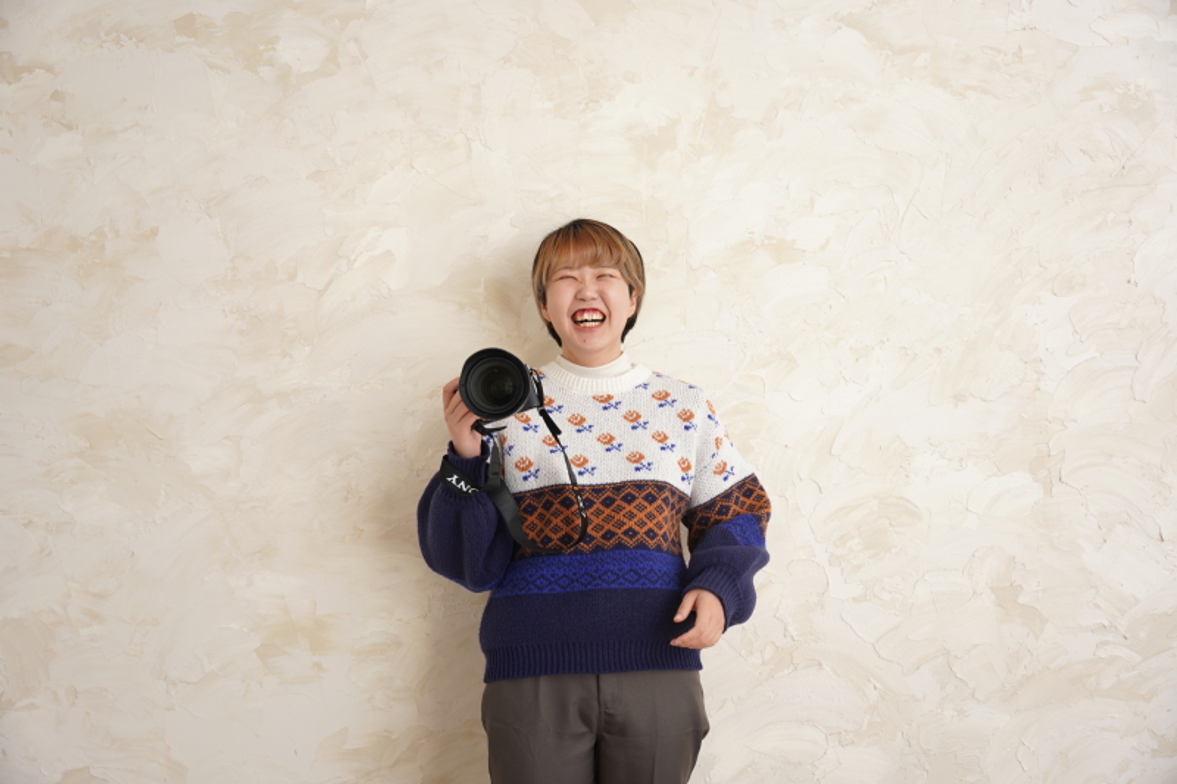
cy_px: 392
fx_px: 1134
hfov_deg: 54.8
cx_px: 588
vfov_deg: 38.1
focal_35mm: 35
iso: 500
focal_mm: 34.7
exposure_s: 1/125
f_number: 2.8
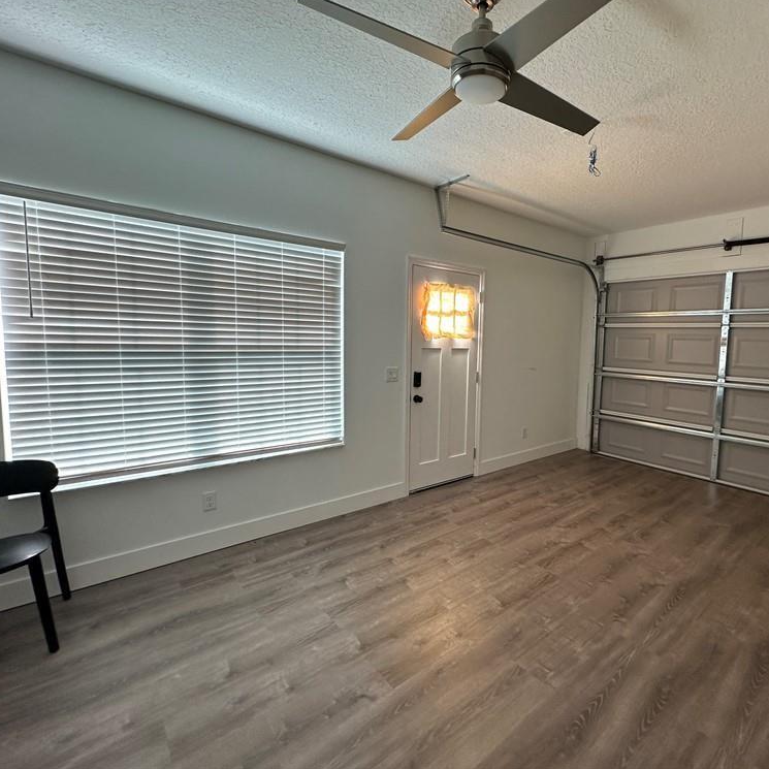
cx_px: 454
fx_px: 427
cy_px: 375
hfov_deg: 83.1
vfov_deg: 84.0
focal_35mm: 17
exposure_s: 1/99
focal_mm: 2.22
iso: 125
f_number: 2.2
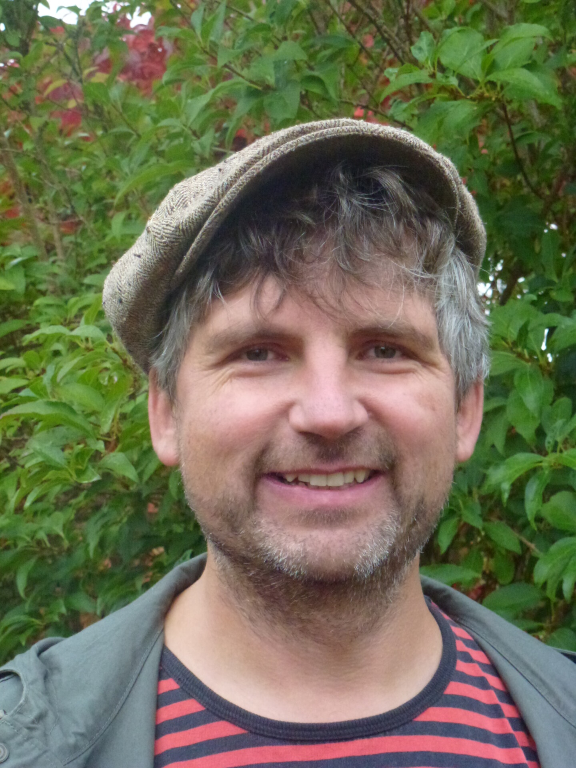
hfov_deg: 18.0
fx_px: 1819
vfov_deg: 23.8
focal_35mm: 82
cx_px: 288
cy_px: 384
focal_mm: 14.8
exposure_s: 1/60
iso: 800
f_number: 4.8
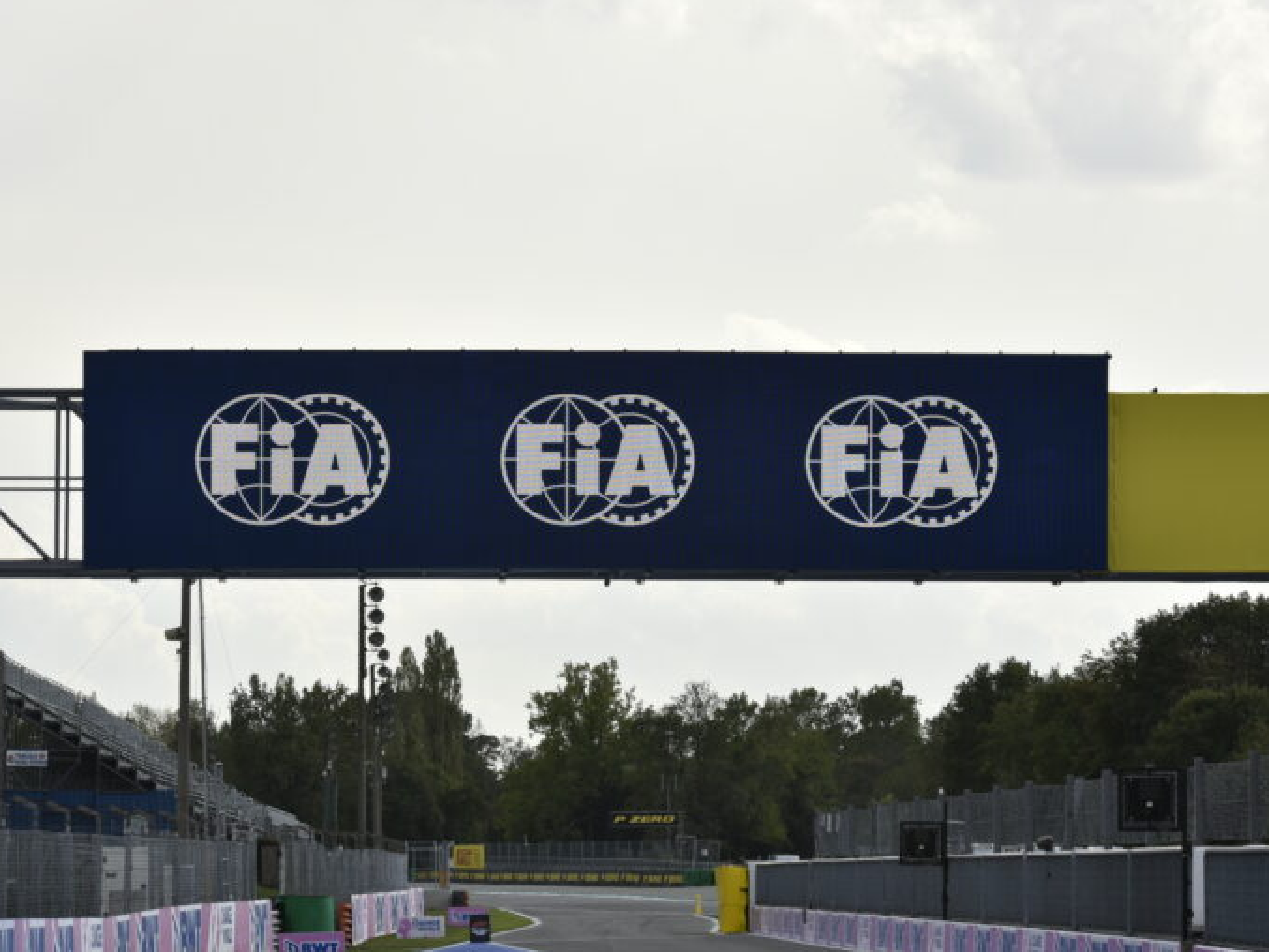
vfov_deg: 11.2
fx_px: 4877
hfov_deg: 14.8
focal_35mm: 133
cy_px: 474
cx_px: 673
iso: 500
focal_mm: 122
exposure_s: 1/640
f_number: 14
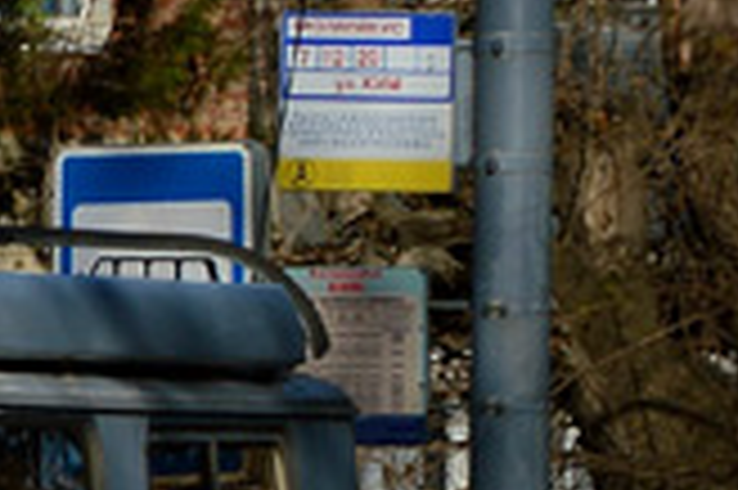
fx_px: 23647
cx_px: -1300
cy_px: 355
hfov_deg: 1.8
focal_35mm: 1155
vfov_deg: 1.2
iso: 100
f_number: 6.3
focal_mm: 105
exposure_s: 1/640
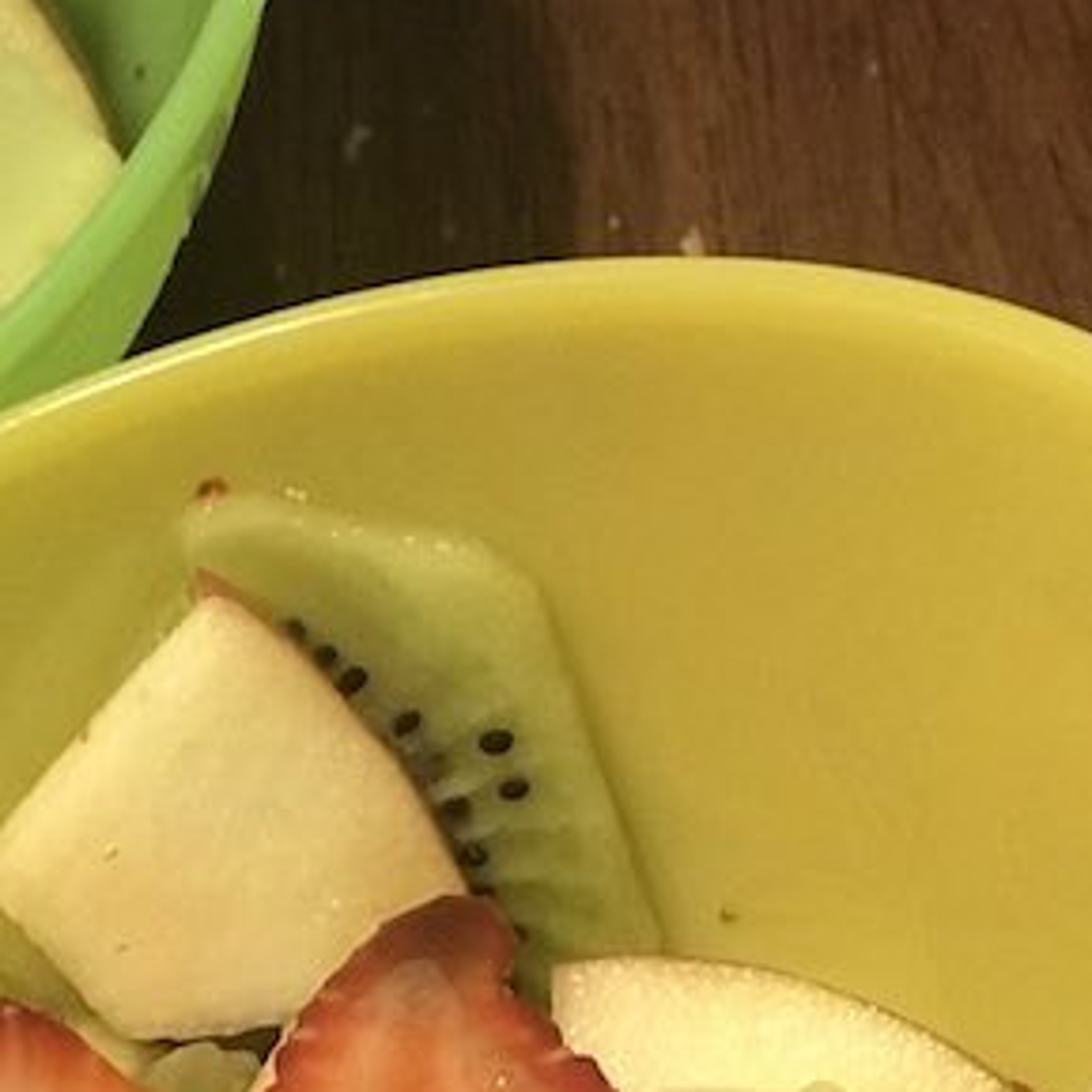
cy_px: 482
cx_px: 238
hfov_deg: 13.3
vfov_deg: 13.3
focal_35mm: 131
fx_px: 4675
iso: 800
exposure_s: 1/60
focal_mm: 6.6
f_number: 2.8
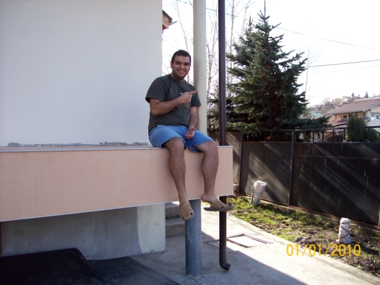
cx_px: 190
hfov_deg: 51.4
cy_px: 142
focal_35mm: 36
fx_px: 395
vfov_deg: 39.7
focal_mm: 6
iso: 80
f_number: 2.7
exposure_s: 1/512
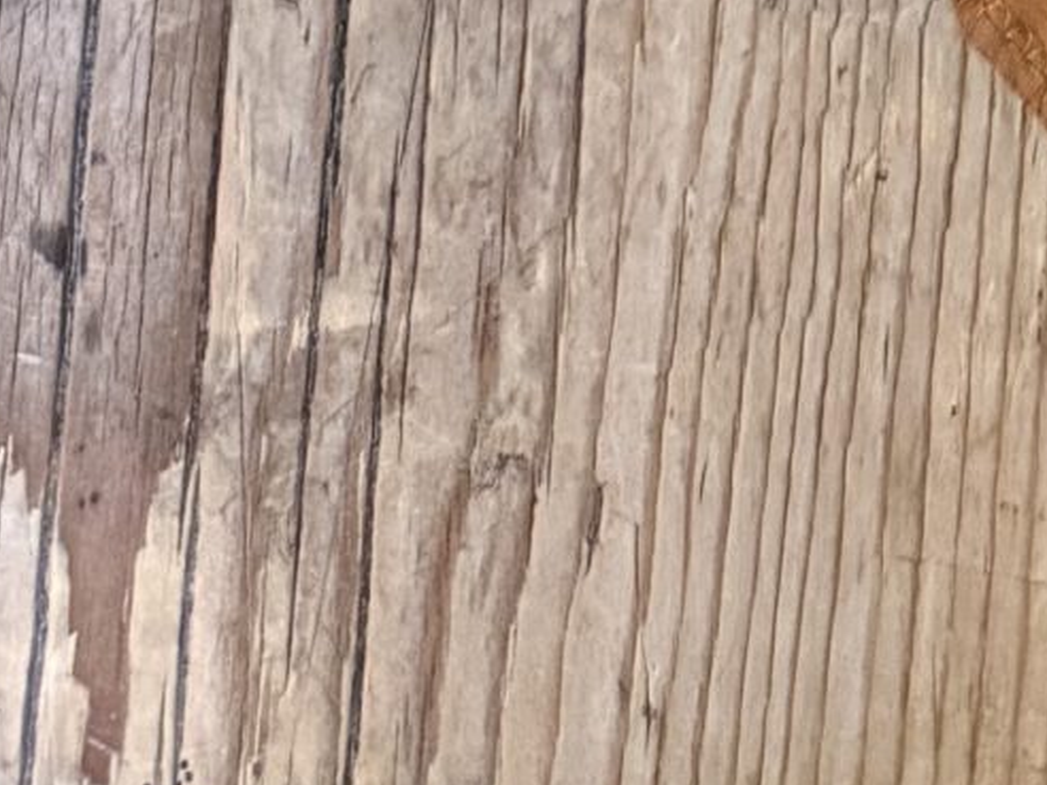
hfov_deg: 14.2
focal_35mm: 125
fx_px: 3781
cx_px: 1811
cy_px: -1742
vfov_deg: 9.0
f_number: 1.78
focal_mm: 6.76
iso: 800
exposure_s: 1/44
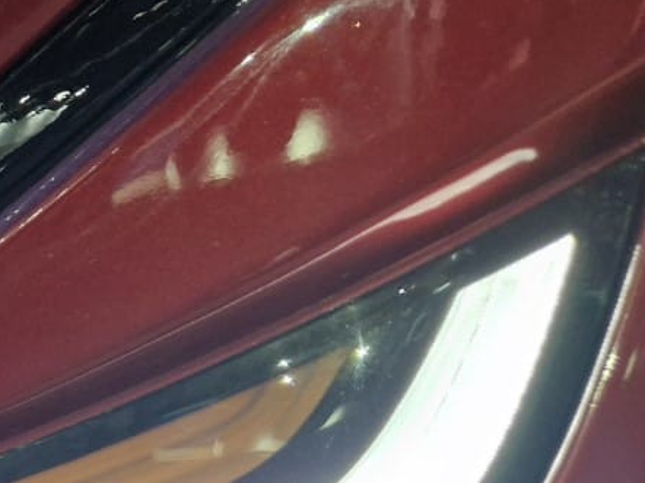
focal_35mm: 75
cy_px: 687
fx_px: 1397
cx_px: -355
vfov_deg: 17.9
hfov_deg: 21.3
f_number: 1.8
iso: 200
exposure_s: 1/100
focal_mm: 5.4
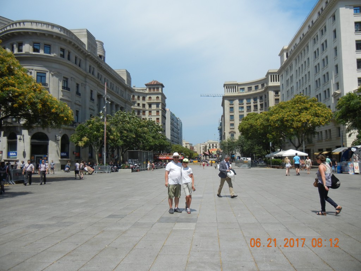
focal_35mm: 30
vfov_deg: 46.8
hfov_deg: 60.0
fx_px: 313
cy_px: 136
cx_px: 180
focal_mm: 5.4
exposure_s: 1/548
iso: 160
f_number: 7
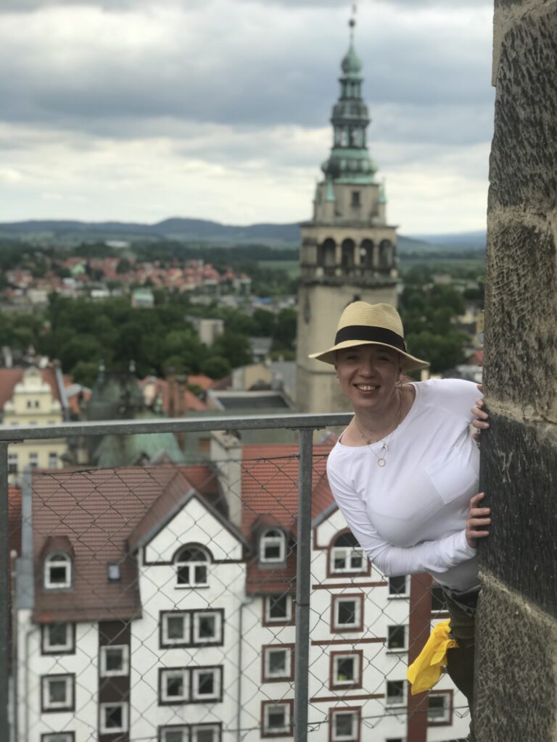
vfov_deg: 33.8
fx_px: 1223
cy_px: 371
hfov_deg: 25.7
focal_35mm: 57
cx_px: 278
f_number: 2.8
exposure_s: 1/529
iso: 20
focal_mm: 6.6
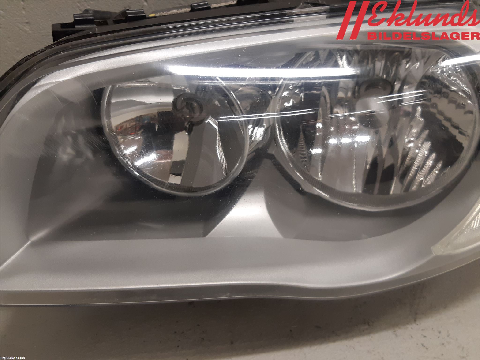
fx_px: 361
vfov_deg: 53.1
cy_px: 180
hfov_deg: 67.3
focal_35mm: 26
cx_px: 240
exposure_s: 1/50
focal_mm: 3.93
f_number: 1.7
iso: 100
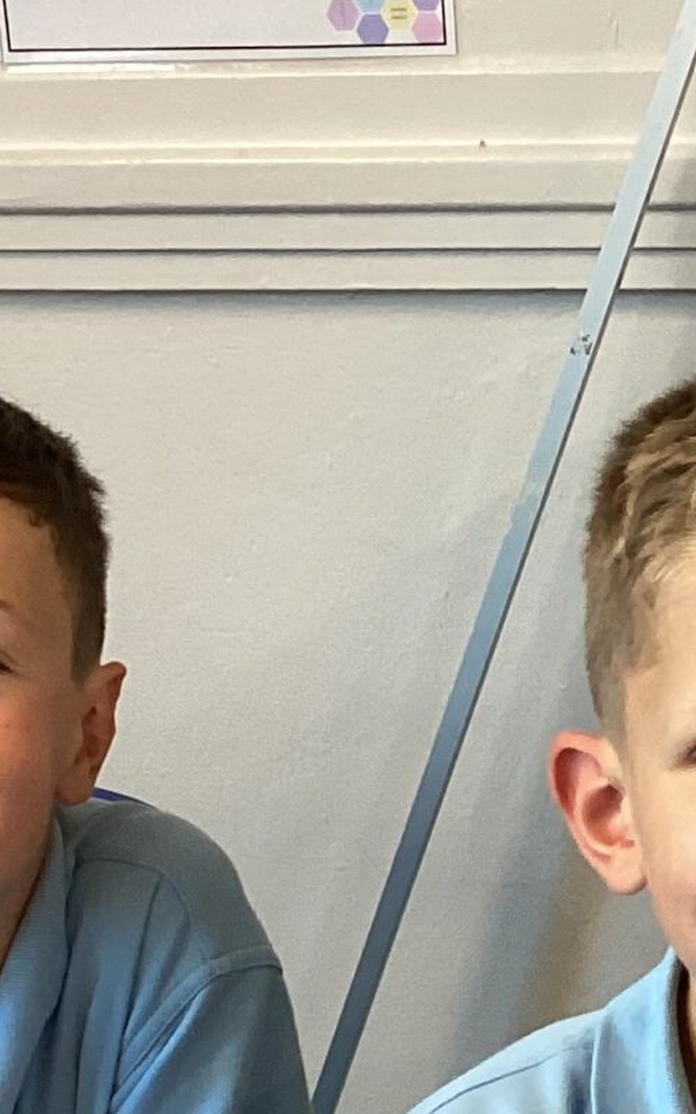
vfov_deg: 18.9
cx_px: 561
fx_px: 3249
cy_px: 1128
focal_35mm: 107
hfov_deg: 12.2
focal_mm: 3.3
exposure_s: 1/50
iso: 200
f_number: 2.4
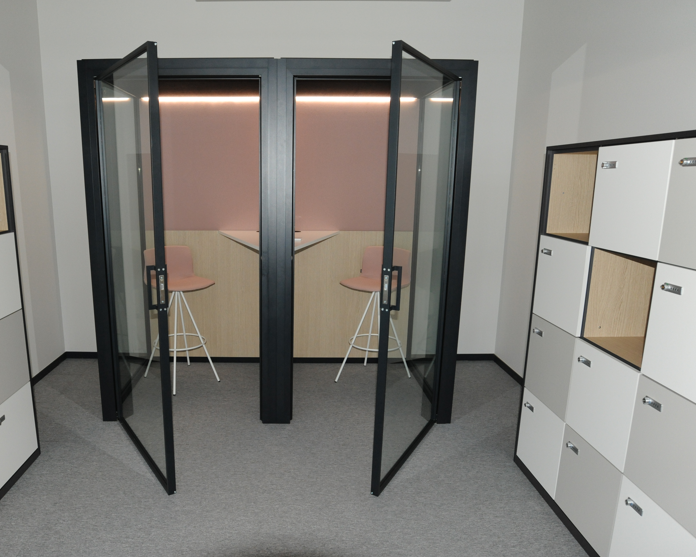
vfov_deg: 56.8
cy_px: 278
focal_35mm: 25
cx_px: 280
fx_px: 515
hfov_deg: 67.5
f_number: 5.6
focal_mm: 22
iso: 2000
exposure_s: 1/60
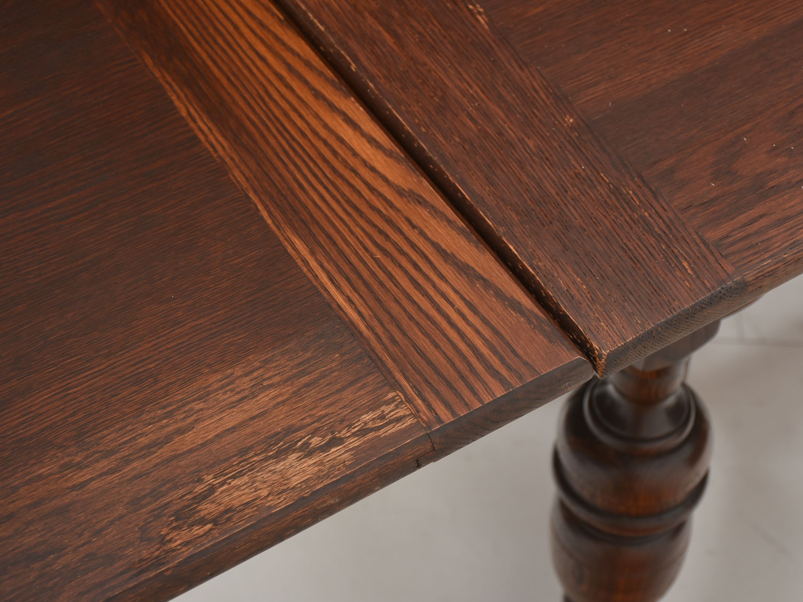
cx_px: 430
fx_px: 1809
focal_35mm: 78
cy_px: 300
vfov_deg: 18.9
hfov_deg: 25.0
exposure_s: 1/125
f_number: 7.1
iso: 200
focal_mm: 48
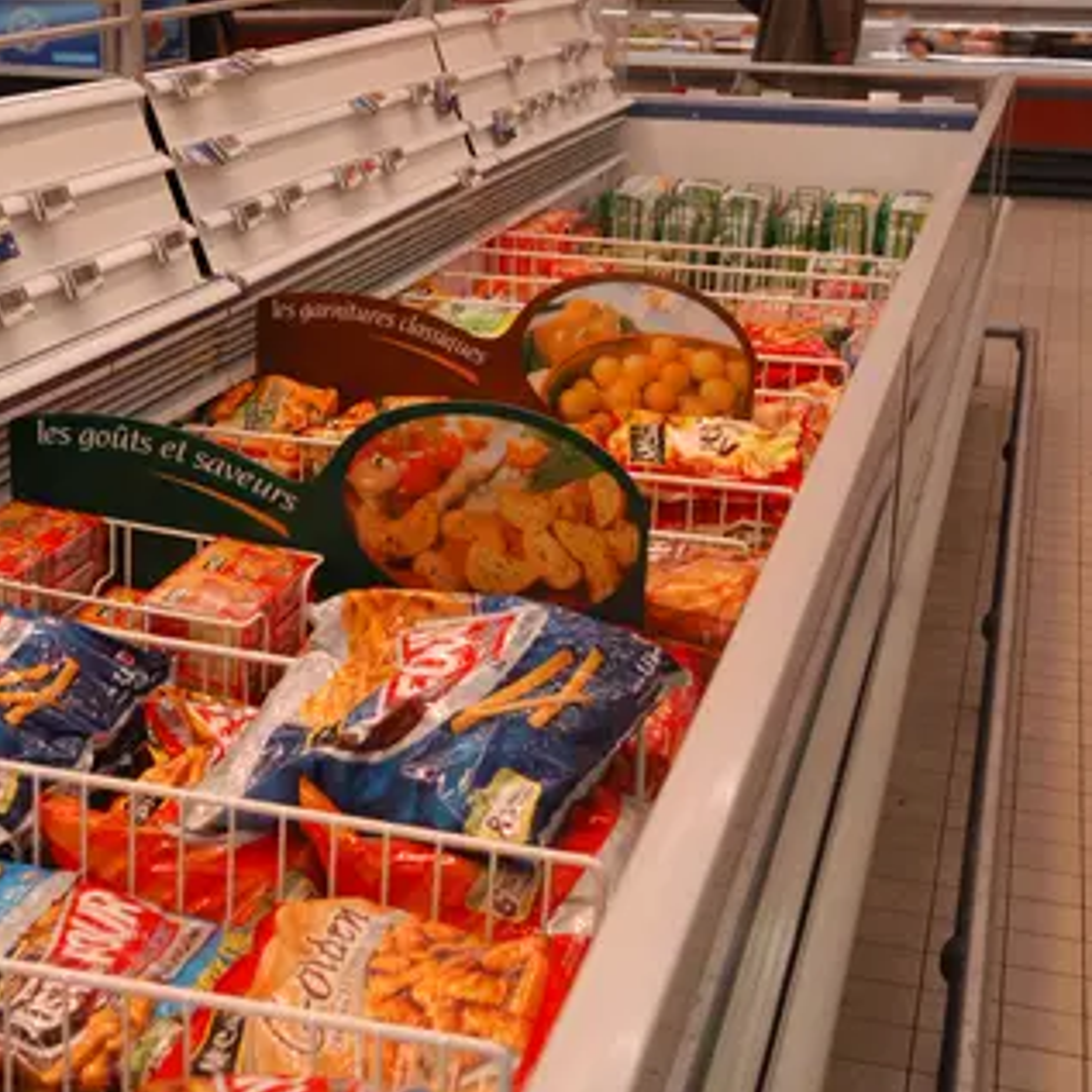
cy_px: 546
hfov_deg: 31.5
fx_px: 1927
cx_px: 437
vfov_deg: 31.6
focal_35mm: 54
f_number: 4.5
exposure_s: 1/80
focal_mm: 28
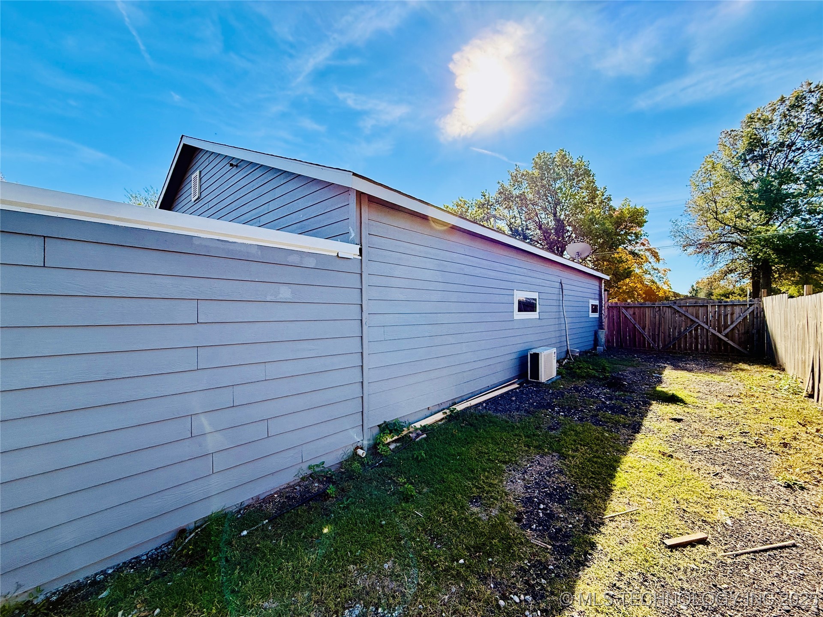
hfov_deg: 102.1
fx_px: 333
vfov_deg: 85.7
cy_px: 308
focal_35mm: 14
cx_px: 412
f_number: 2.2
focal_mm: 2.22
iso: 64
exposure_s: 1/955
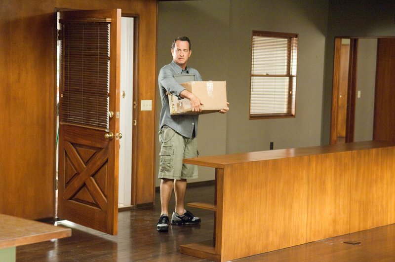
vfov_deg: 16.5
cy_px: 131
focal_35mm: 82
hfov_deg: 24.7
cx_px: 198
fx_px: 904
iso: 400
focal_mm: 55
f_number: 2.8
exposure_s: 1/60
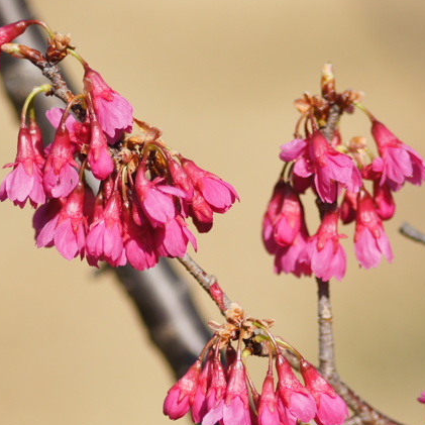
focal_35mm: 325
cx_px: 308
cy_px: 304
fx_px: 4515
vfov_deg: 5.4
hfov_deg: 5.4
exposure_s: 1/4000
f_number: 2.8
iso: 200
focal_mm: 105
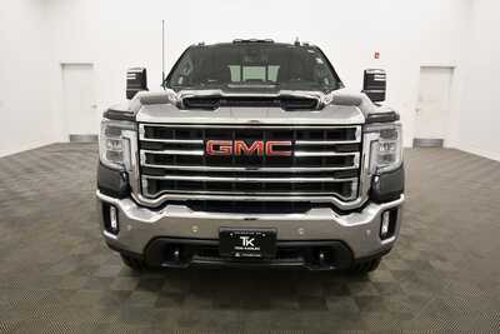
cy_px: 167
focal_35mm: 27
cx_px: 250
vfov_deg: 48.0
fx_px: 375
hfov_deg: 67.4
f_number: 5.6
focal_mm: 18
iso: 900
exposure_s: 1/125
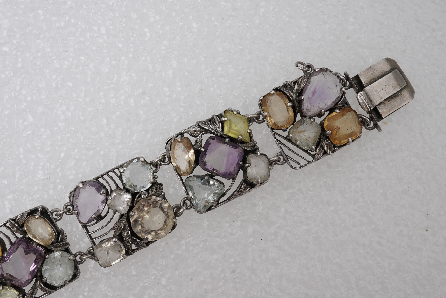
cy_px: 149
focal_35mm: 47
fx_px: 582
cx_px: 225
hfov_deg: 41.9
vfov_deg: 28.6
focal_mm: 30
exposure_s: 1/125
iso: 500
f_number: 22
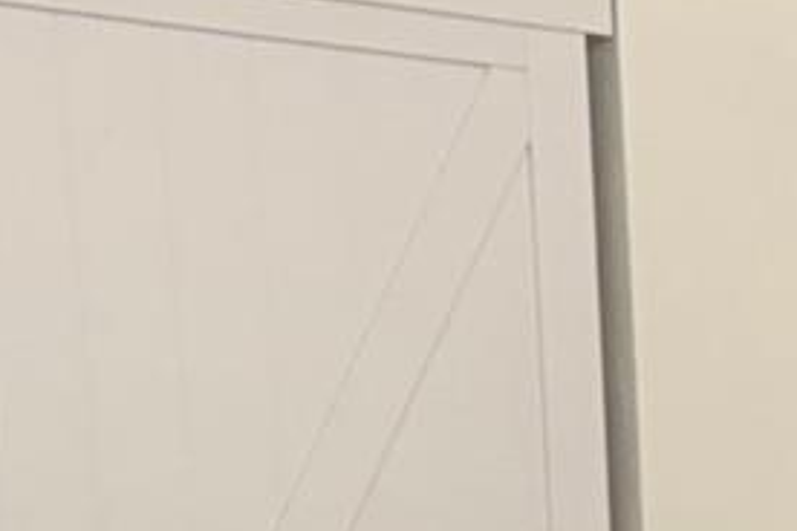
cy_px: 1651
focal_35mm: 157
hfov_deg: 12.2
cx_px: 1351
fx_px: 3476
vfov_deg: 7.6
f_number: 1.6
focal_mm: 5.96
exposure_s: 1/120
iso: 80
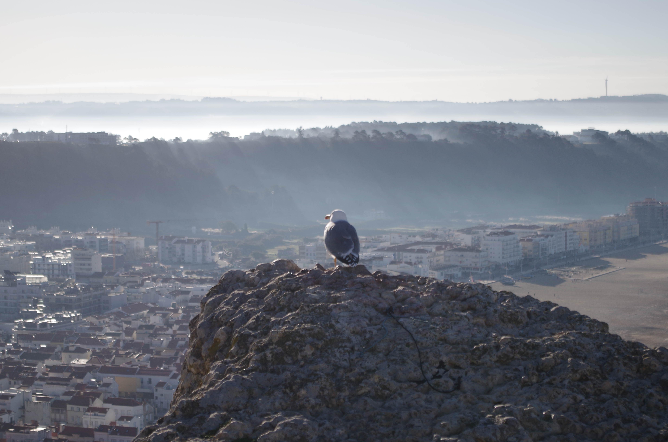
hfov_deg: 24.8
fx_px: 1518
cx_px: 334
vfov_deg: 16.6
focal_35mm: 82
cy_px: 221
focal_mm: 55
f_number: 5.6
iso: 200
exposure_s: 1/1000
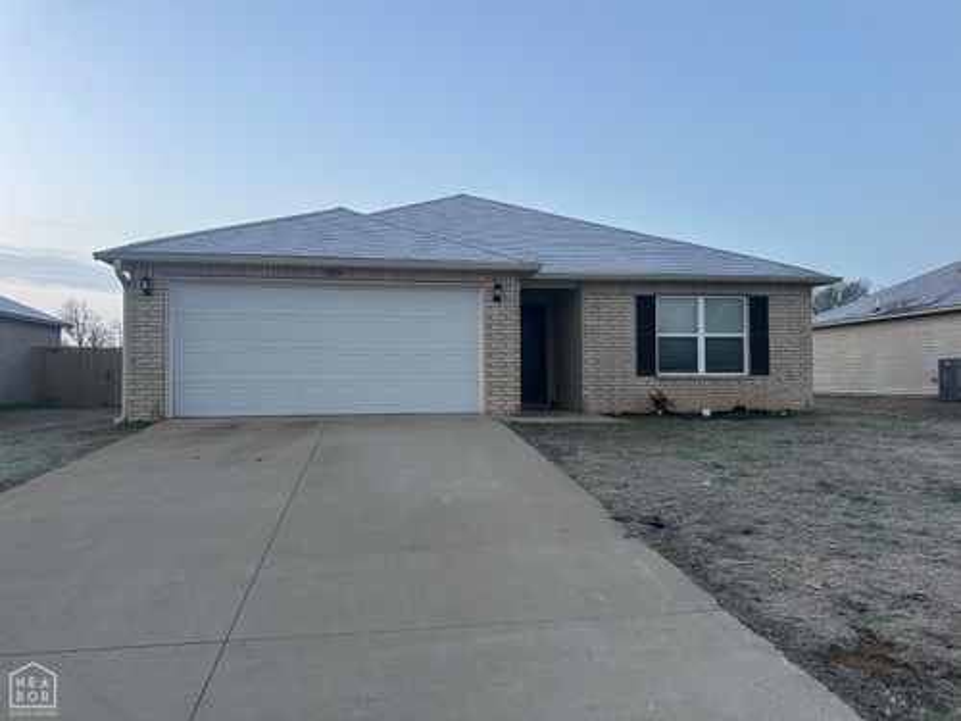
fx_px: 666
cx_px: 480
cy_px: 360
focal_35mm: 24
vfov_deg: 56.8
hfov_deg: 71.6
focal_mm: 6.86
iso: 100
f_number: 1.78
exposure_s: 1/121
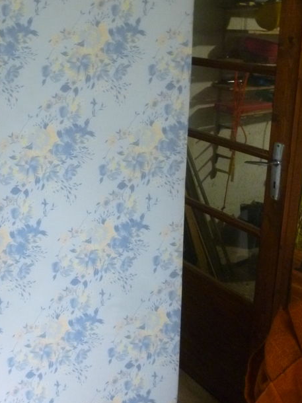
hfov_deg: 34.9
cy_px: 134
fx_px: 477
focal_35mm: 41
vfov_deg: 45.1
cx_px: 112
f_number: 3.1
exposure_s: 1/10
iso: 400
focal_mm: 4.5
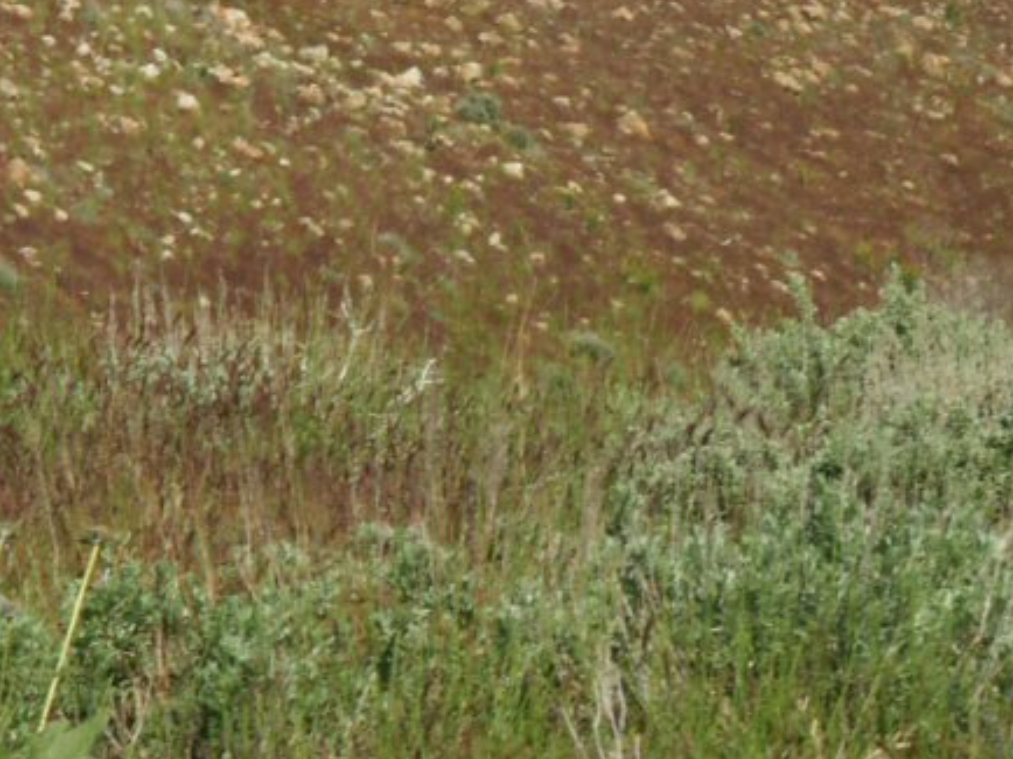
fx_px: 16174
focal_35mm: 553
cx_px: 1308
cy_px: 180
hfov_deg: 3.6
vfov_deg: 2.7
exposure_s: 1/400
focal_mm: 45.88
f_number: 8
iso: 64
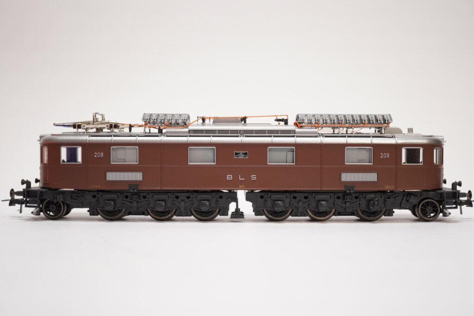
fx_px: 593
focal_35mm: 45
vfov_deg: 29.9
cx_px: 237
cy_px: 158
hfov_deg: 43.6
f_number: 4
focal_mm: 30
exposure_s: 1/250
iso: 1000
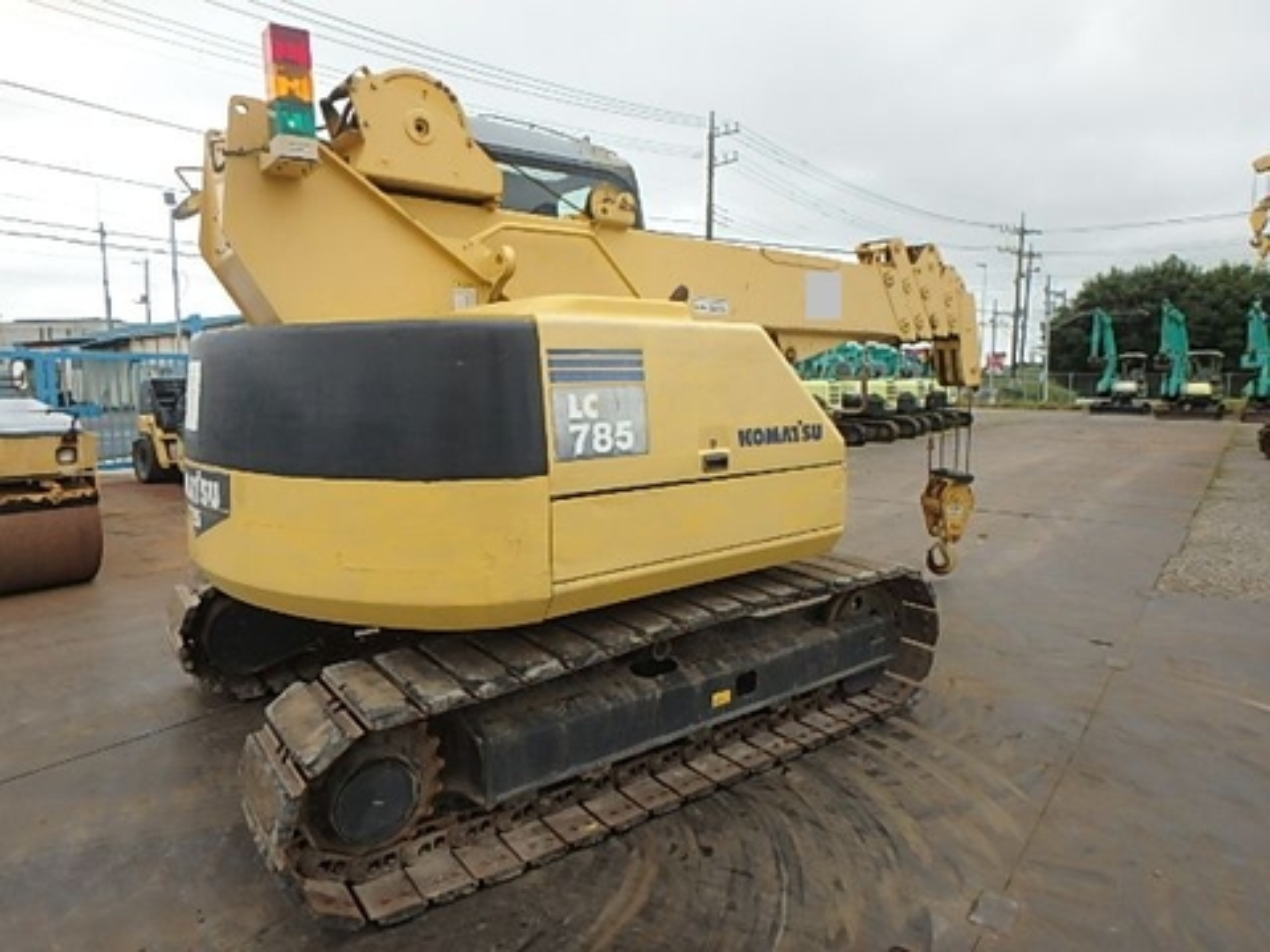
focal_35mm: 21
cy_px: 476
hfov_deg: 79.0
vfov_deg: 63.4
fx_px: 770
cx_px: 635
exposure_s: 1/320
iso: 125
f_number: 3.5
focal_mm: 3.7
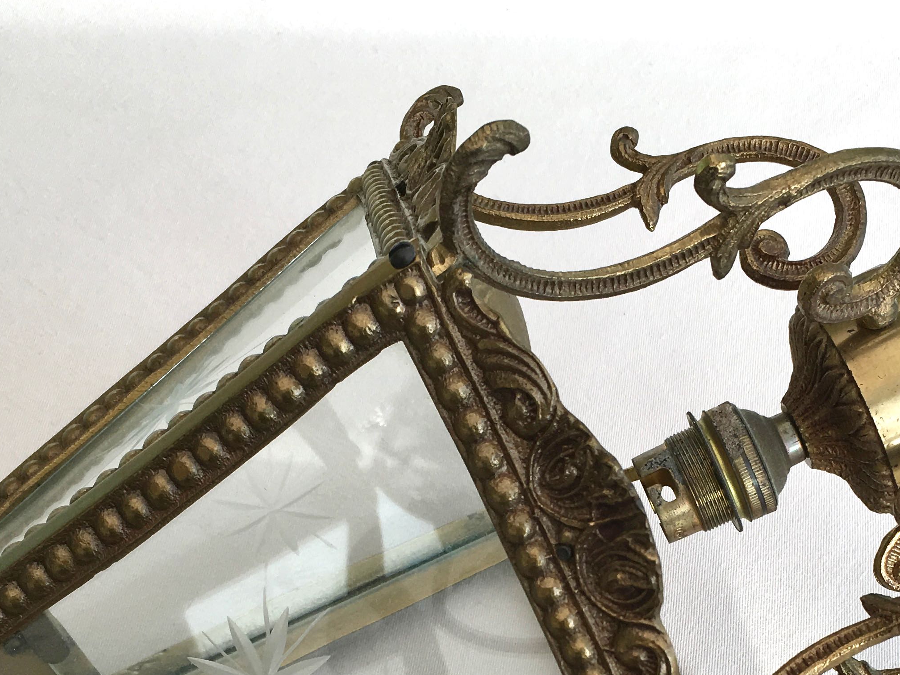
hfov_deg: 33.1
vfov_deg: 24.2
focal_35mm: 58
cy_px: 655
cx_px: 553
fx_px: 1508
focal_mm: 4.15
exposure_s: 1/334
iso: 25
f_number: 2.2
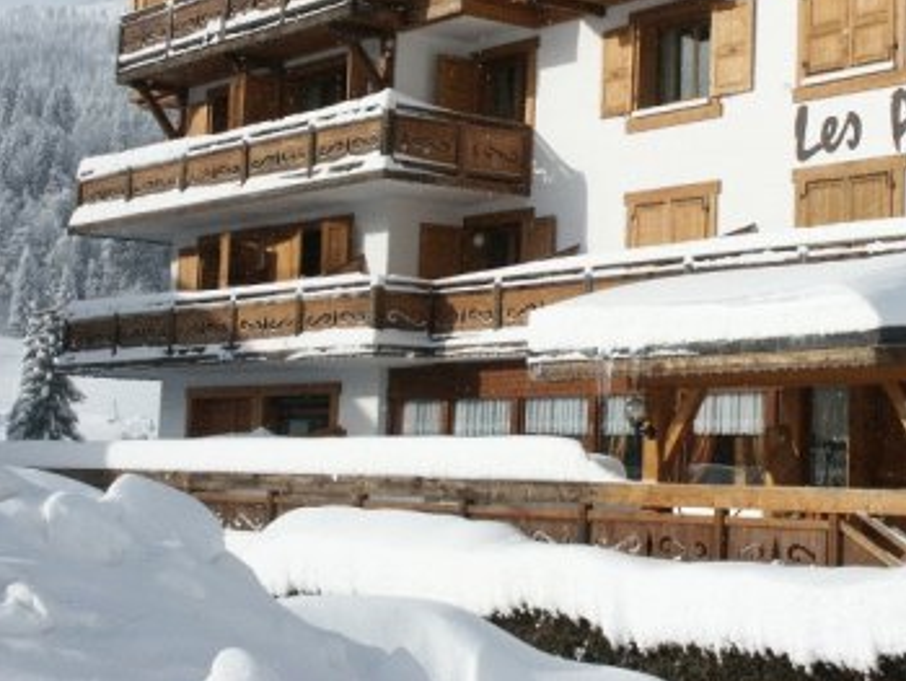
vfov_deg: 18.4
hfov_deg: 24.3
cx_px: 603
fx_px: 2095
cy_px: 201
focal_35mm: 80
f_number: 8
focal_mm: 14.43
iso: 100
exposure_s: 1/750
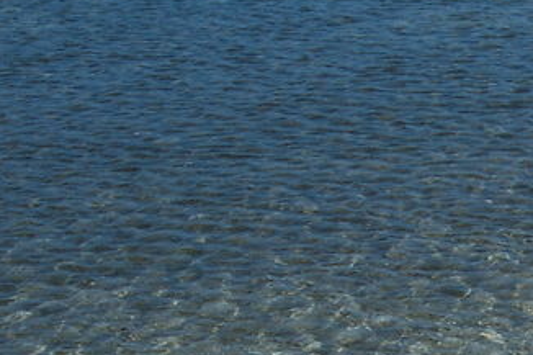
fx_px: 1524
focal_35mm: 103
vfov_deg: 12.8
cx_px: 903
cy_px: 483
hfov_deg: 17.0
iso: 200
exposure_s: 1/400
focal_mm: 14
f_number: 11
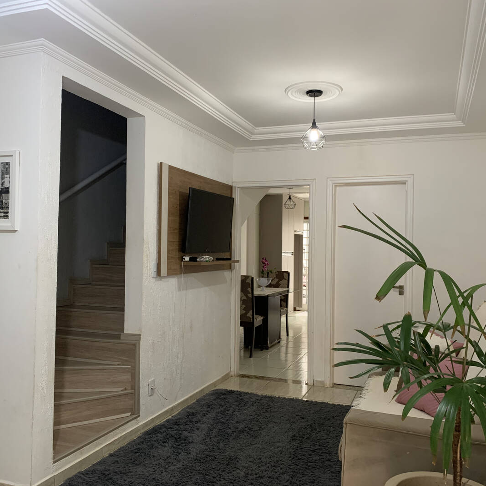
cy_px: 245
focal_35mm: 31
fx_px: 492
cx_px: 244
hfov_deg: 52.5
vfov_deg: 52.5
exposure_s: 1/60
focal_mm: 4.25
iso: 200
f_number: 1.8
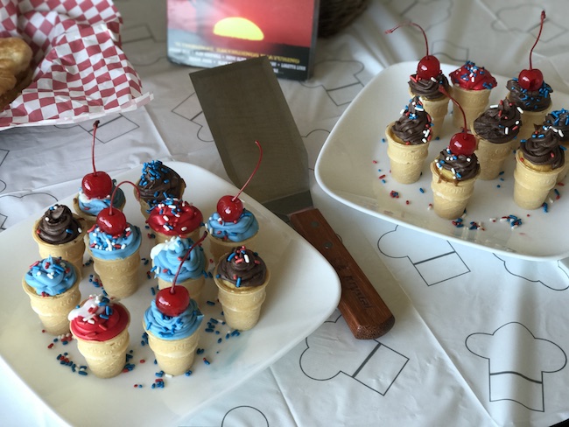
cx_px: 284
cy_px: 214
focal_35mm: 57
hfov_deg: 33.8
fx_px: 937
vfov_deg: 25.7
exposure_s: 1/60
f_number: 2.8
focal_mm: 6.6
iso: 40
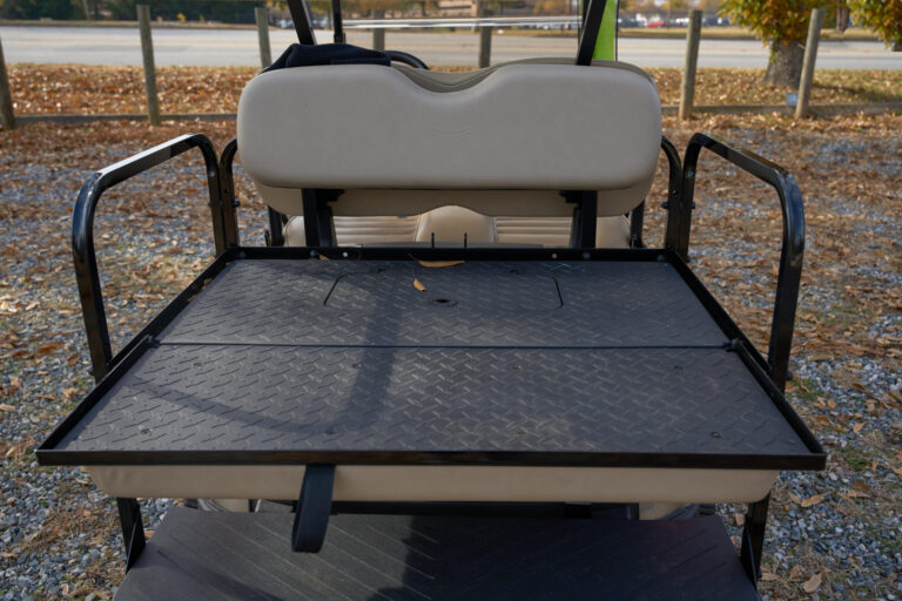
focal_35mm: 31
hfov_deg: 60.1
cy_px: 300
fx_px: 779
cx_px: 451
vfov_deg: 42.2
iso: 160
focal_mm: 31.1
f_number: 4.5
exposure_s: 1/500
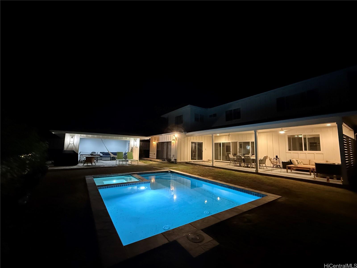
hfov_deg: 102.1
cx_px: 178
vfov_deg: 85.7
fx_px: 144
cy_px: 134
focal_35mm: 14
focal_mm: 2.22
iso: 1000
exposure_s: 1/40
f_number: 2.2
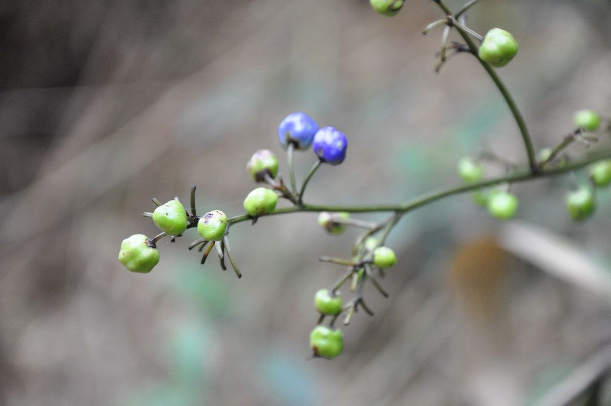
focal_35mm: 158
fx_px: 2670
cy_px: 203
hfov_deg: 13.1
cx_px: 306
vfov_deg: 8.7
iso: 1600
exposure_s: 1/160
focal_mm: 105
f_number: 6.3
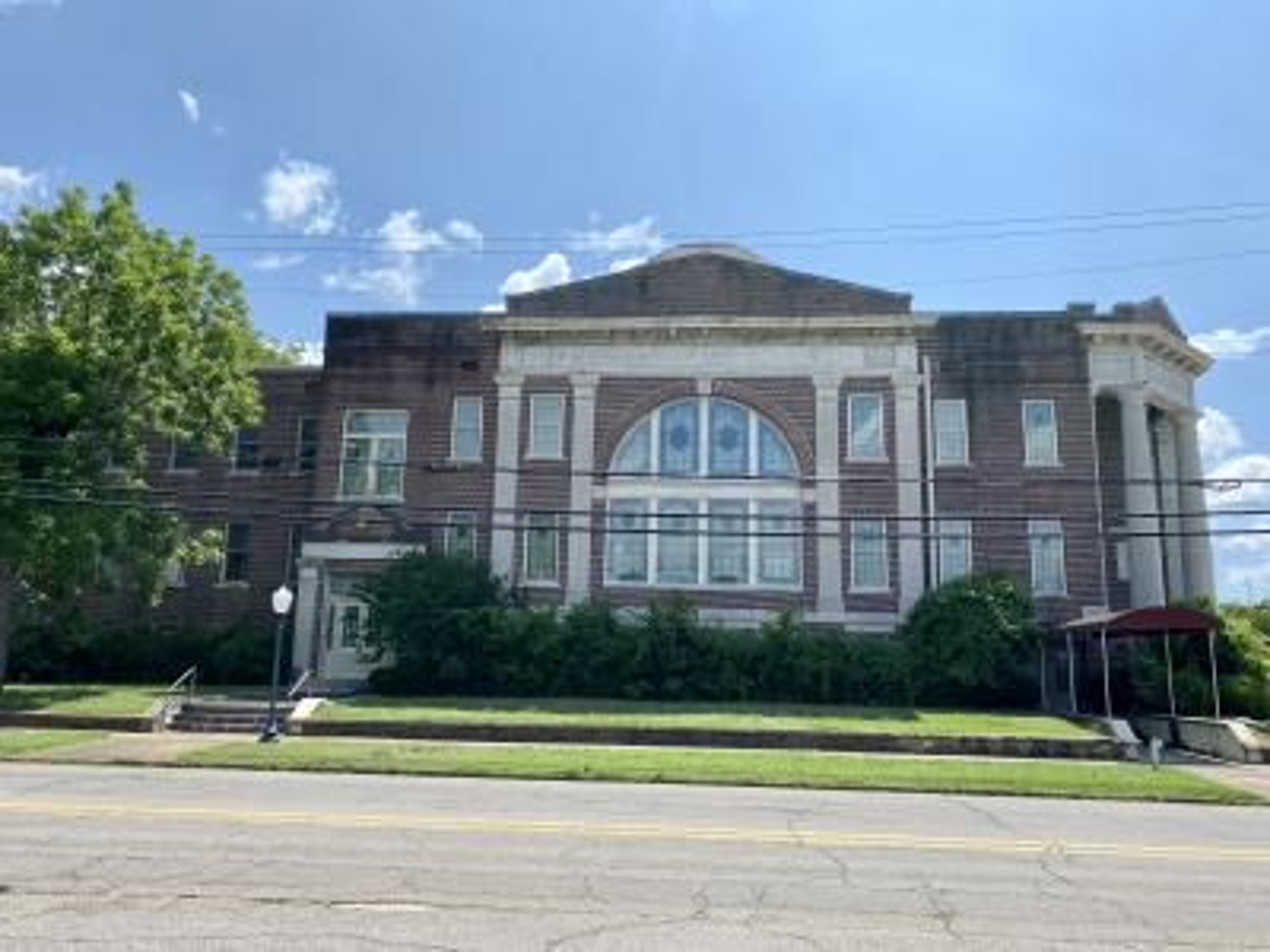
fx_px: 954
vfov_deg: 53.1
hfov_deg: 67.3
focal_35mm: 26
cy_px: 476
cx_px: 635
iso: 32
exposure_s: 1/3205
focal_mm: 4.25
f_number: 1.8
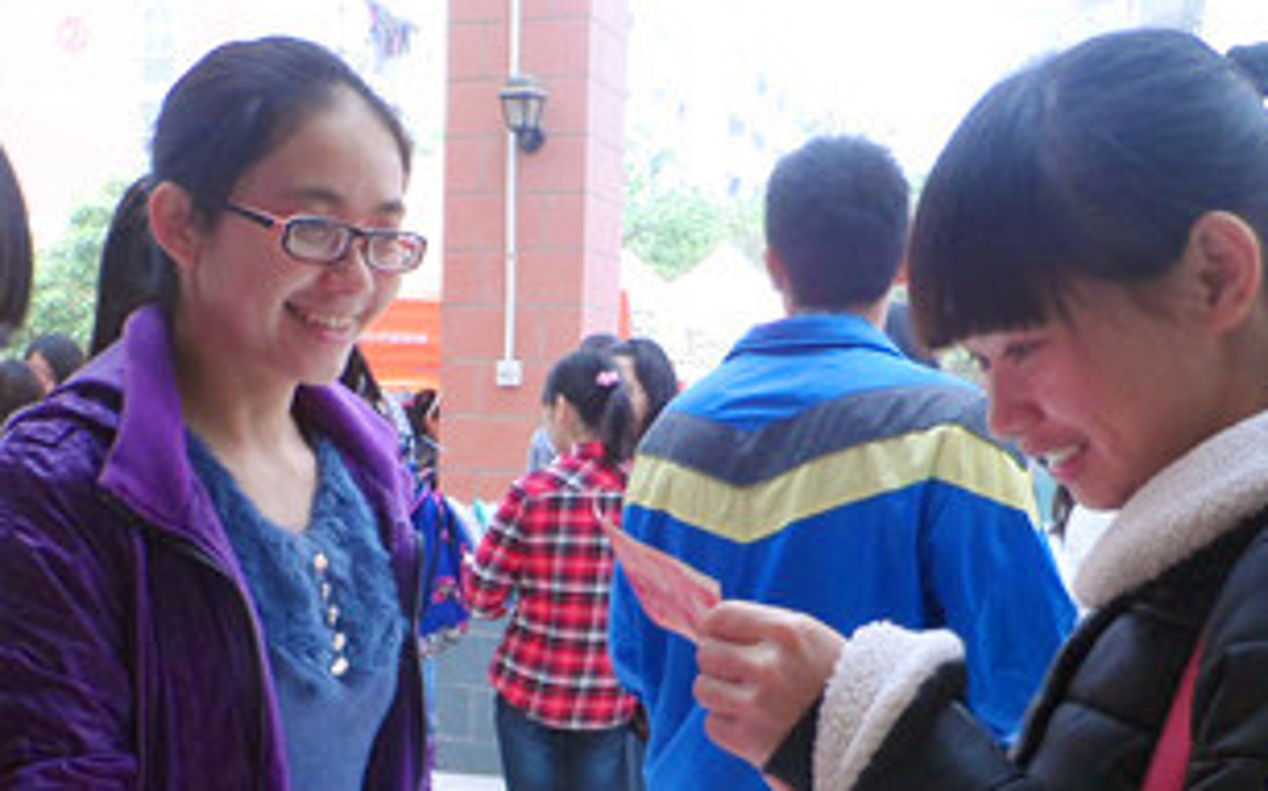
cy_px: 712
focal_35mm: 54
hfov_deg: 37.3
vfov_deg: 23.3
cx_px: 477
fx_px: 1865
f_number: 3.2
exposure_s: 1/45
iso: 80
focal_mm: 4.3
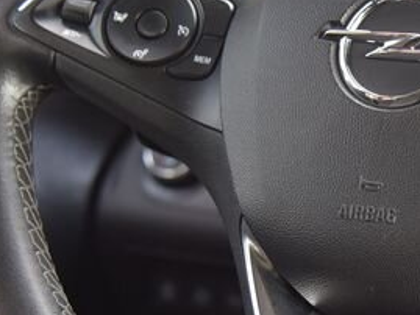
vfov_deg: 9.2
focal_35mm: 161
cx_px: 465
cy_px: 90
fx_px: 1954
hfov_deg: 12.1
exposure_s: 1/40
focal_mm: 44
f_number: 4
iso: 500
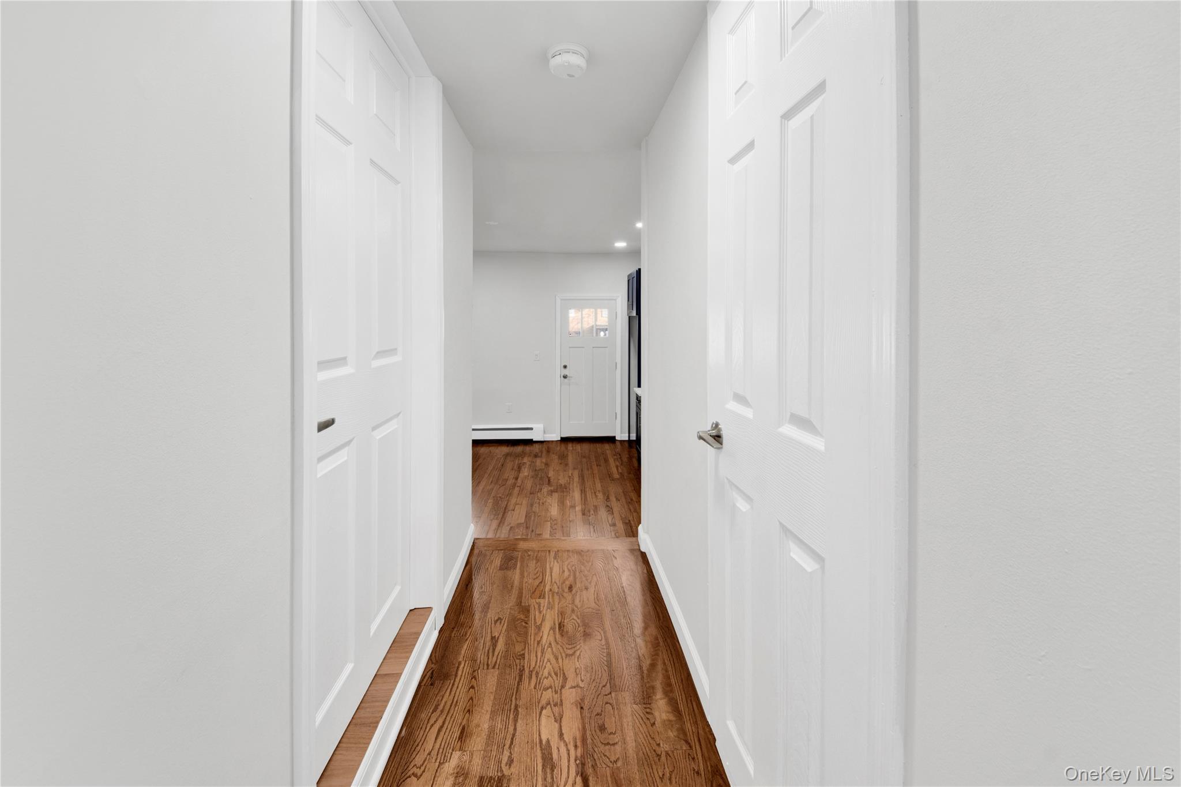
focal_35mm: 12
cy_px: 394
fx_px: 394
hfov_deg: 112.6
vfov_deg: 90.0
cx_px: 590
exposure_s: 1/6
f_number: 9
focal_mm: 8
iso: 100
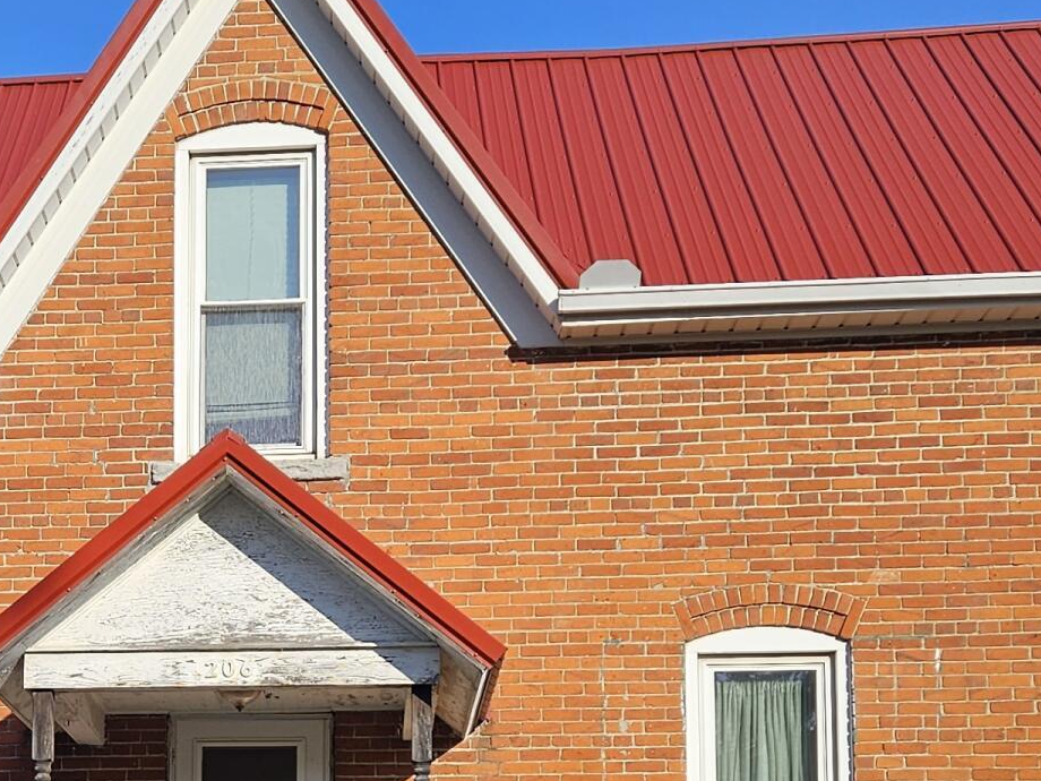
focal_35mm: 75
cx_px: 143
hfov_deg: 25.3
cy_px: 826
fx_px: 2255
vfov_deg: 19.0
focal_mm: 5.4
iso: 25
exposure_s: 1/2021
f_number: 1.8
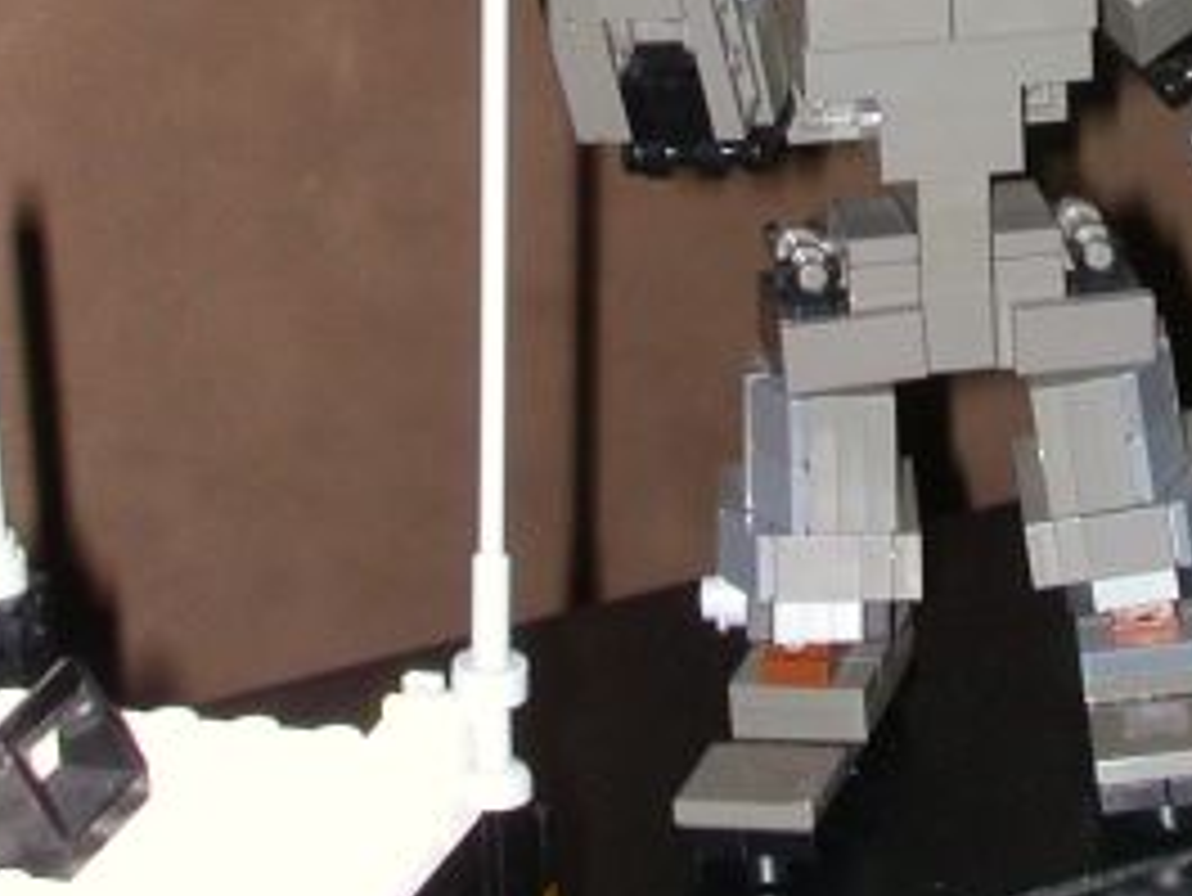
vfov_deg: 10.2
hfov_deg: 13.5
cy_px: -14
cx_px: 990
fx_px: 4995
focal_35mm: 145
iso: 127
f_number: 5.9
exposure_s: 1/59.9
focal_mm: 9.7
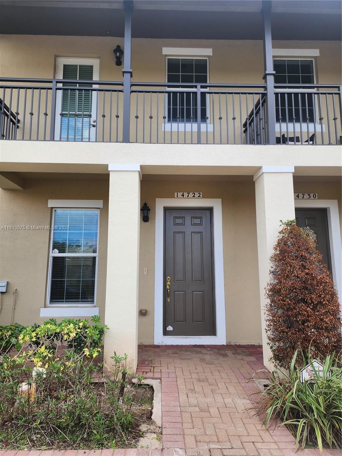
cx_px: 171
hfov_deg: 58.9
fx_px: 303
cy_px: 228
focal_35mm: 23
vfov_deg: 73.9
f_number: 1.8
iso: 12
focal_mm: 6.4
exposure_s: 1/242
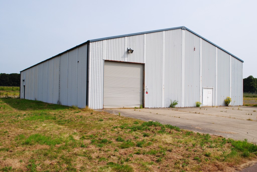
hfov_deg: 53.1
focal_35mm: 36
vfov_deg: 37.0
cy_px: 86
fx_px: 257
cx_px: 128
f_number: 10
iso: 125
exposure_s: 1/250
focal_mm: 24
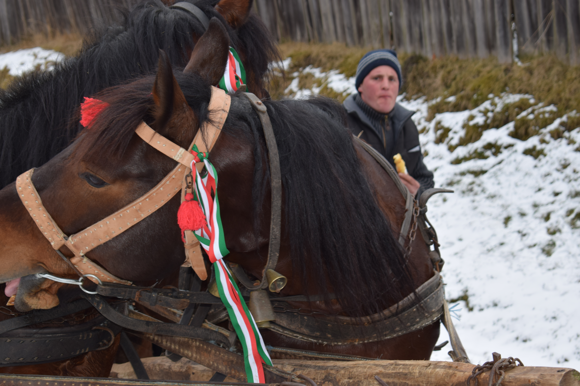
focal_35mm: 82
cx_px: 290
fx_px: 1329
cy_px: 193
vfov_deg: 16.6
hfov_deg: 24.6
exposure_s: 1/160
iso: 100
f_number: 6.3
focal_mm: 55
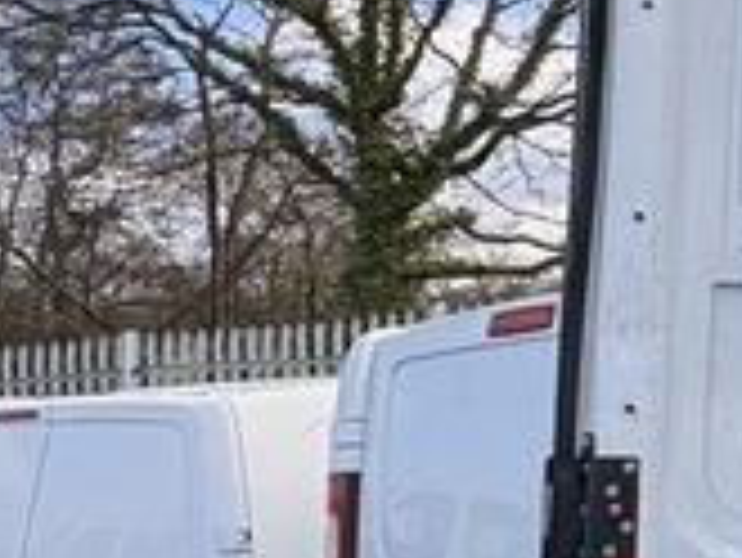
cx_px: 1129
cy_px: 216
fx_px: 1630
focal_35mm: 76
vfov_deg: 19.4
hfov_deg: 21.4
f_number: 2.2
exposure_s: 1/664
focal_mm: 2.22
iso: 40
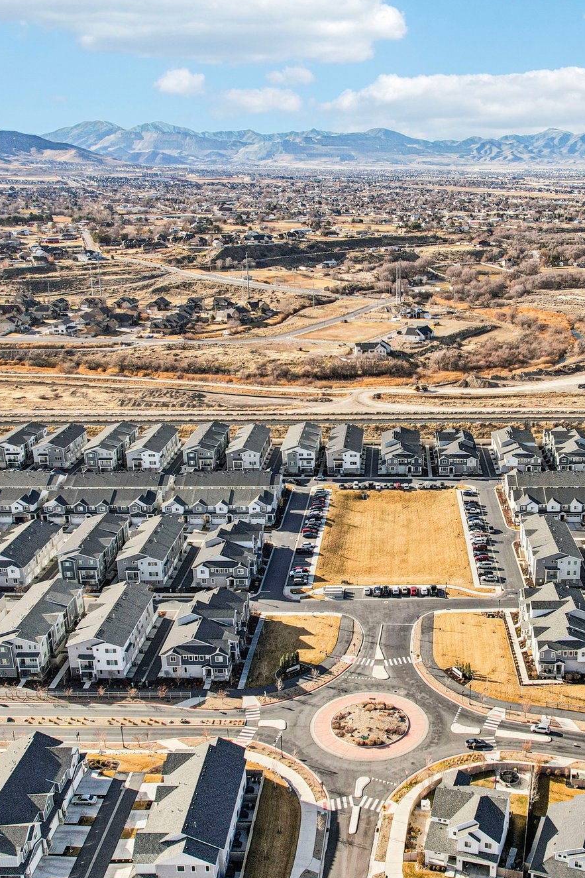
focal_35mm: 34
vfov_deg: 55.8
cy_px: 435
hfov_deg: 38.3
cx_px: 407
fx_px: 829
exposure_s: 1/80
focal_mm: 8.4
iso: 140
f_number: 2.8
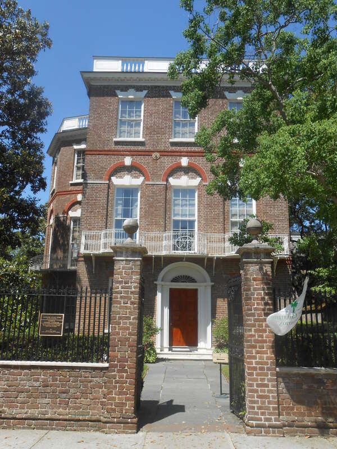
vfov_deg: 60.0
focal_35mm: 30
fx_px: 389
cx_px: 168
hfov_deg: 46.8
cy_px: 224
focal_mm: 5.3
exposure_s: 1/640
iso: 80
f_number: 3.8
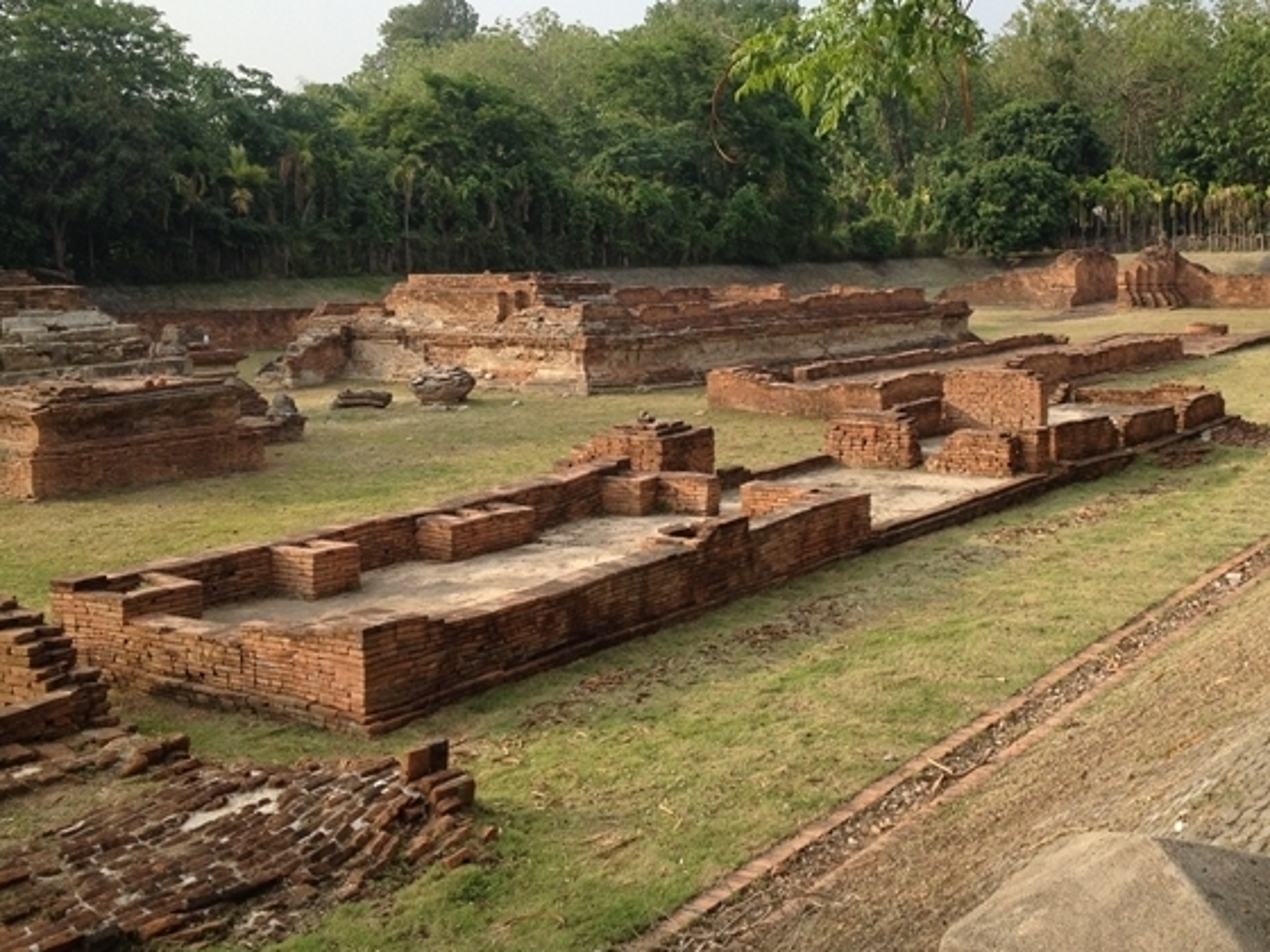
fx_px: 1834
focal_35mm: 50
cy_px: 388
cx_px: 873
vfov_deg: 29.0
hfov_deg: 37.7
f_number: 2.4
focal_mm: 4.28
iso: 50
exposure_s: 1/635
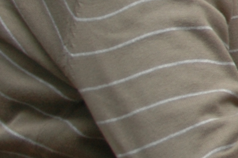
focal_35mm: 194
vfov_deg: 7.0
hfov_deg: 8.9
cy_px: -82
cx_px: 688
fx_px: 1281
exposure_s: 1/60
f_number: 4
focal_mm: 22
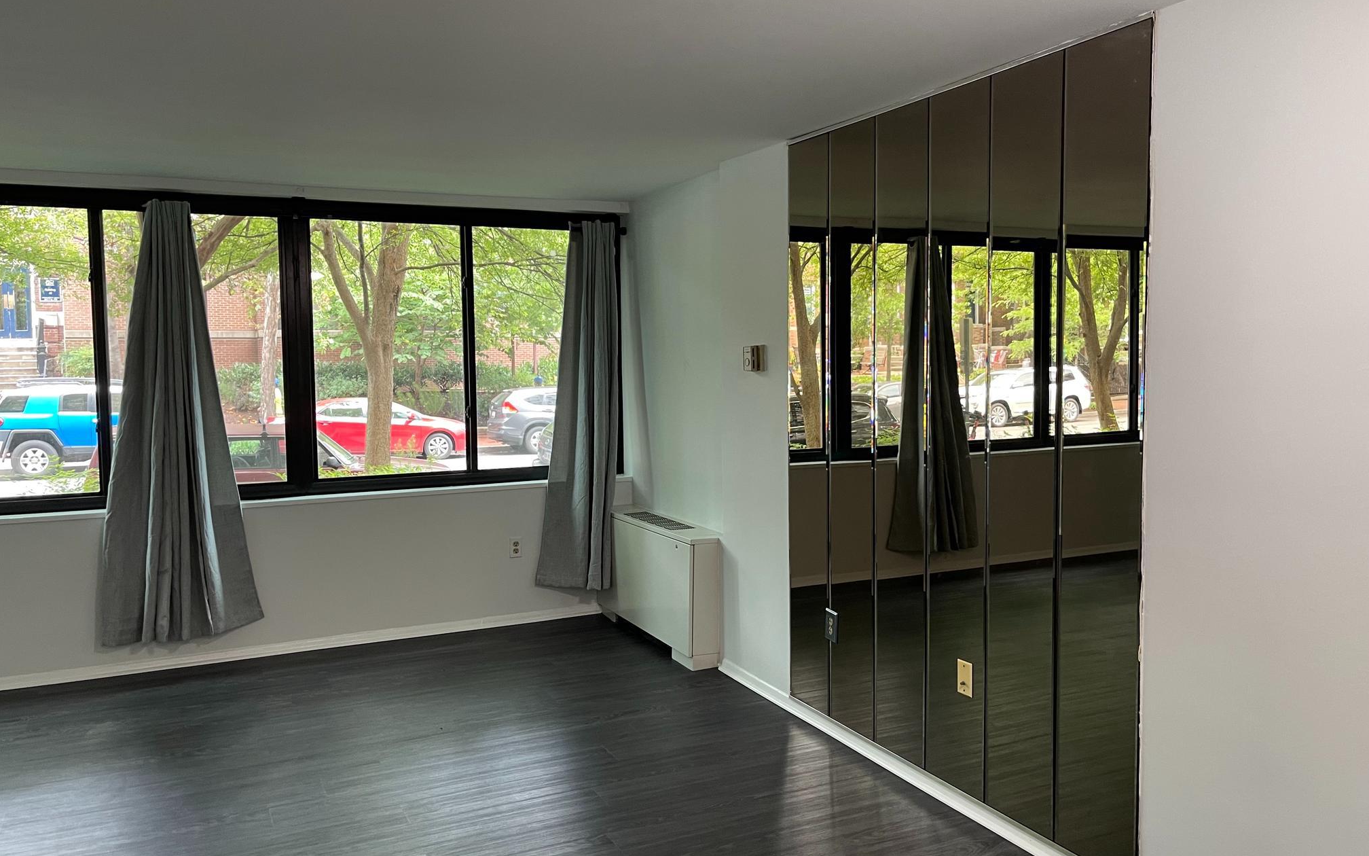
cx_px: 683
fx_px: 1045
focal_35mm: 28
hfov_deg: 66.5
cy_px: 416
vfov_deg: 44.5
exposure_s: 1/60
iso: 160
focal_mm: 5.1
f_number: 1.6
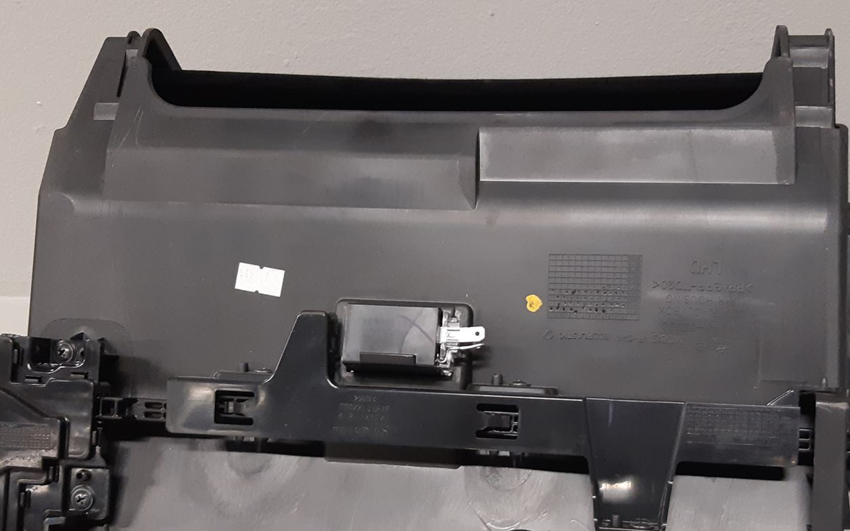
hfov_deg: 44.3
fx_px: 1043
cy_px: 392
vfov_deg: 28.2
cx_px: 456
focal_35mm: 45
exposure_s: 1/60
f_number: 1.7
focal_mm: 3.93
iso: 250
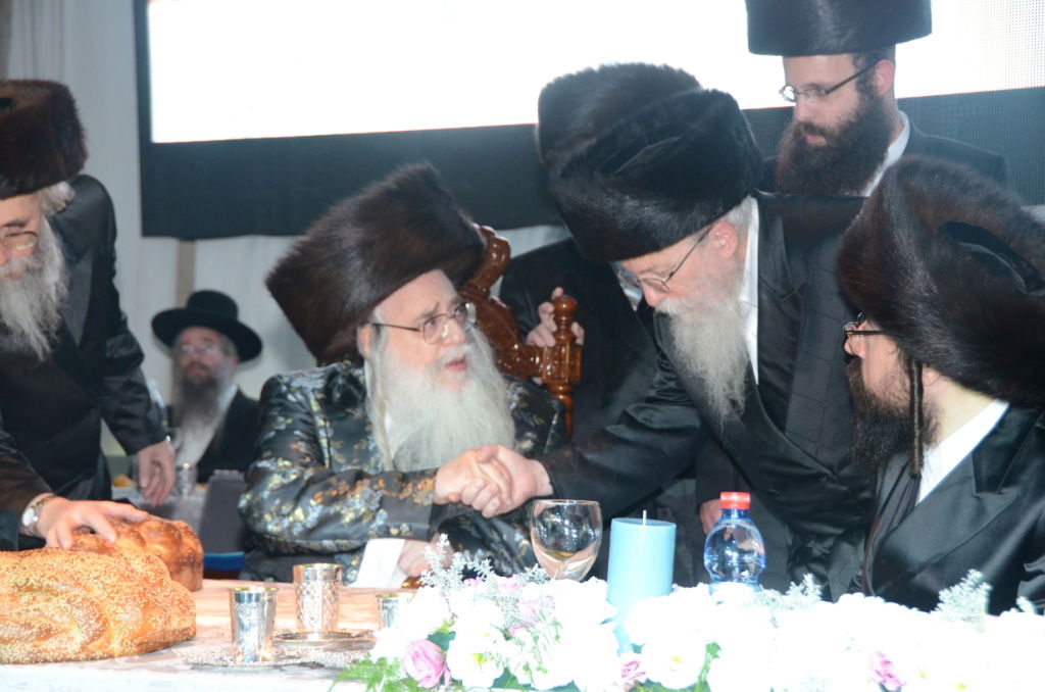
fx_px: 2259
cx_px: 522
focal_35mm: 78
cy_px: 346
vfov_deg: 17.4
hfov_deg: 26.0
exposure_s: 1/100
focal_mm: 52
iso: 1600
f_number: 5.6
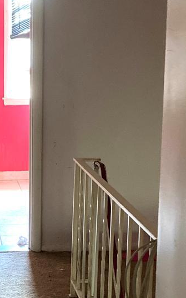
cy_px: 179
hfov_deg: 15.0
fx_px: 689
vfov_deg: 24.3
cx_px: -15
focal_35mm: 85
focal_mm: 3.99
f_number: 1.8
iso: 500
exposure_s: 1/30
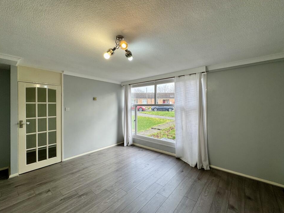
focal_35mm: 15
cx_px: 150
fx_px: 123
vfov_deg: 81.7
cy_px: 106
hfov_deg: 98.1
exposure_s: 1/120
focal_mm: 2.22
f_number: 2.2
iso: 40
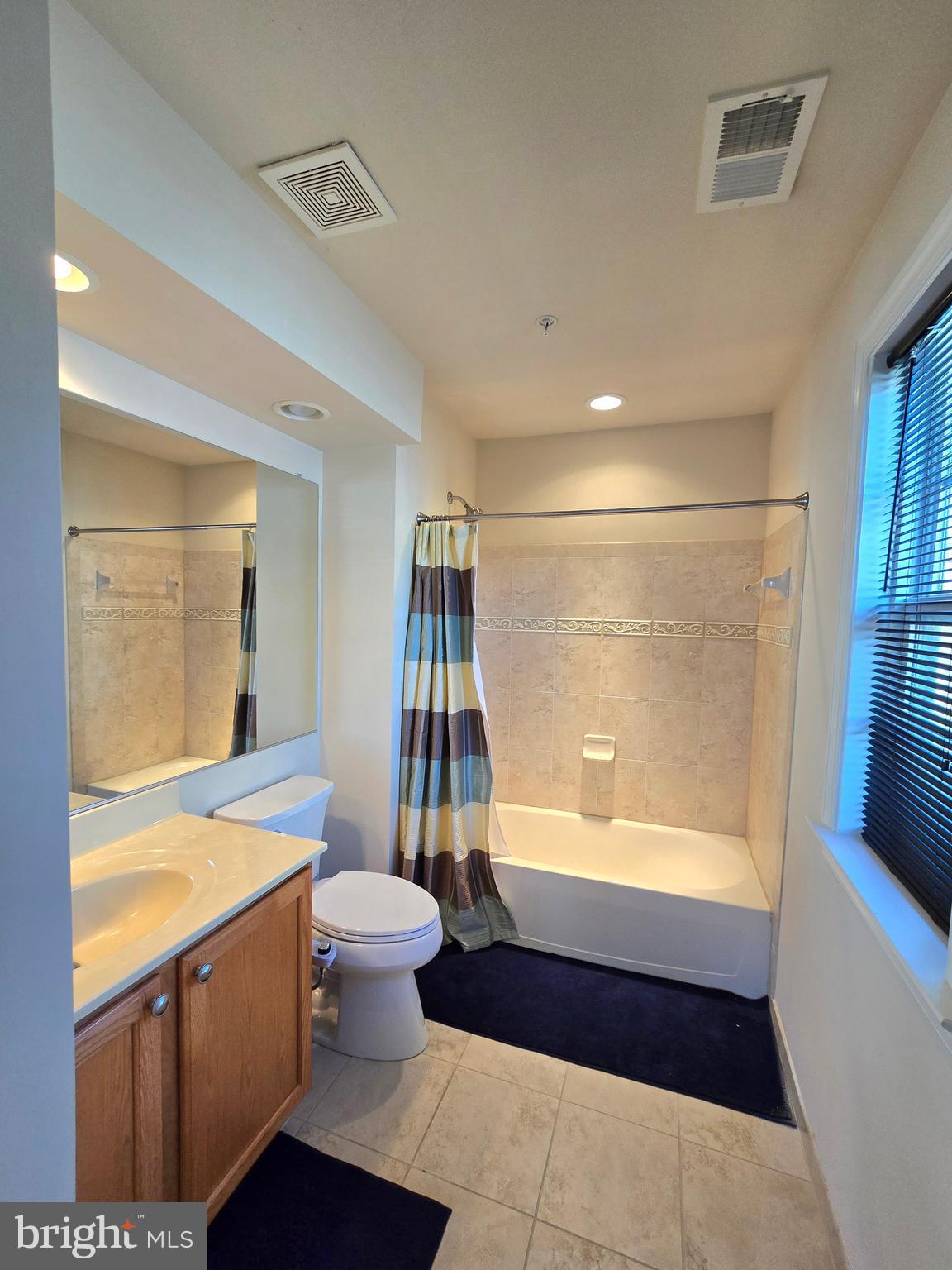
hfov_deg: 89.9
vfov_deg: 106.2
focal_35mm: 13
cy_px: 635
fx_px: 477
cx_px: 476
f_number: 2.2
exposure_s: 1/60.2
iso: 100
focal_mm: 2.2
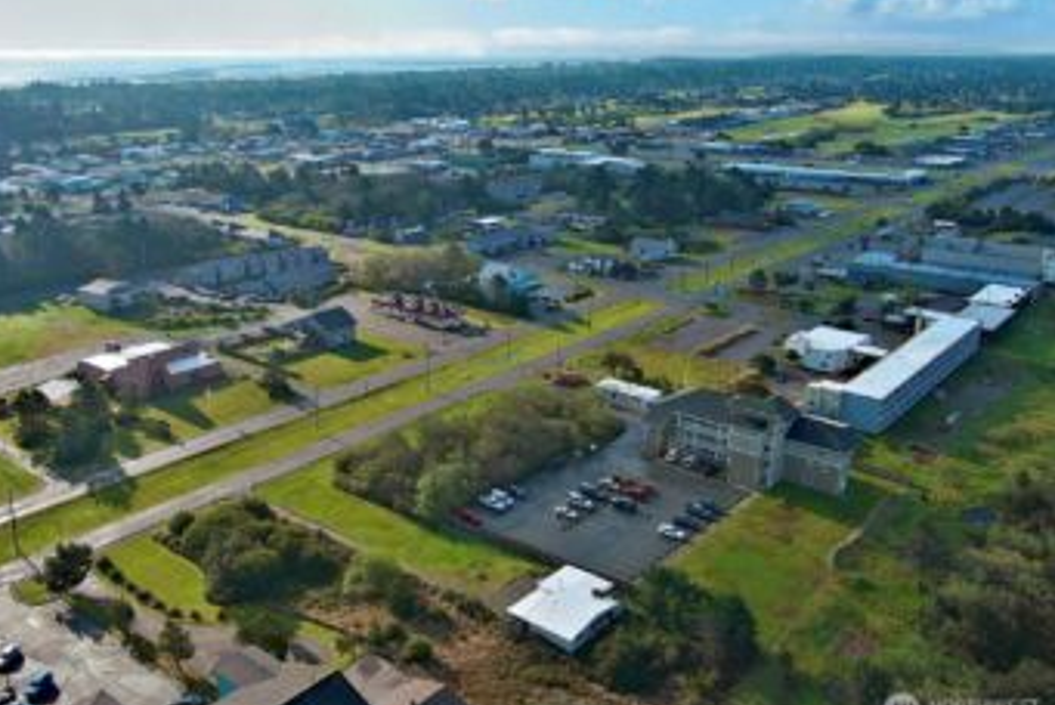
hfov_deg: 55.5
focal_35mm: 34
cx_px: 442
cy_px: 326
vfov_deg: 38.9
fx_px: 997
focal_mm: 10.57
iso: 101
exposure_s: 1/1397
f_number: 2.8
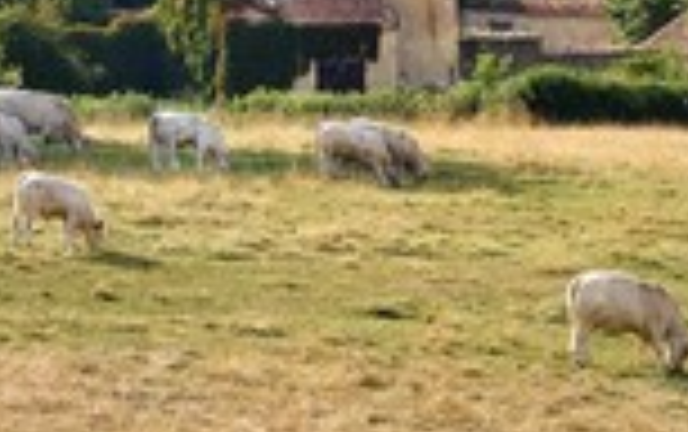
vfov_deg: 2.4
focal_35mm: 560
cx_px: 461
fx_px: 10512
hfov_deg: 3.7
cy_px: -122
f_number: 10
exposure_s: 1/320
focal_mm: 200
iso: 250
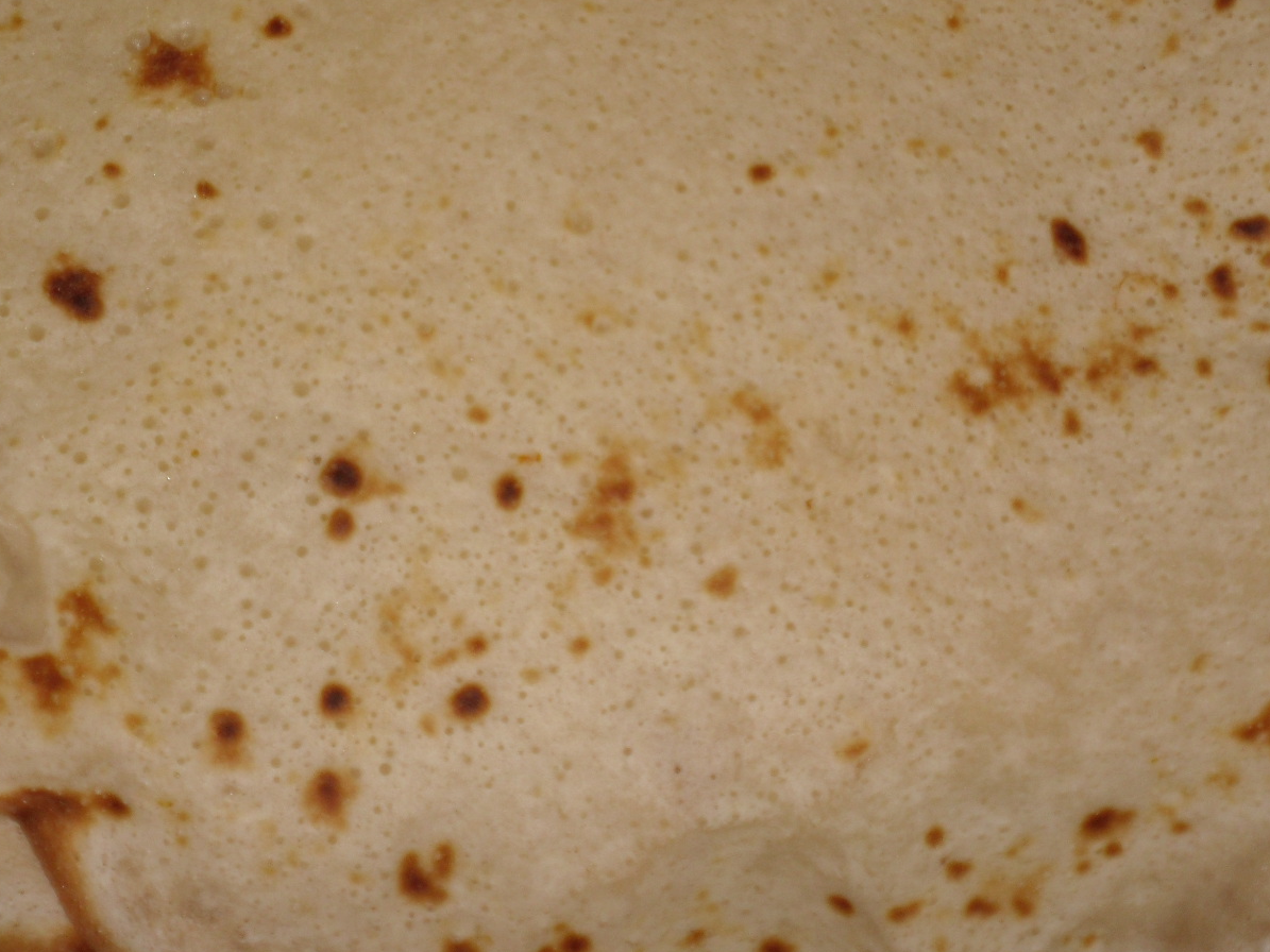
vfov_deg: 24.3
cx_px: 647
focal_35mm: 60
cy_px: 302
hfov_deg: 32.2
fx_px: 2201
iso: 80
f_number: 3
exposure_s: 1/45
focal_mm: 6.3
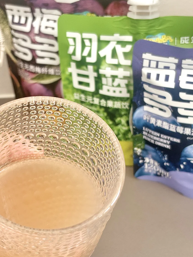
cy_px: 160
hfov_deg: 22.2
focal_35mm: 66
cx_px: 81
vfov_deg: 29.3
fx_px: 491
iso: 50
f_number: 1.6
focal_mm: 5.96
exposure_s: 1/79
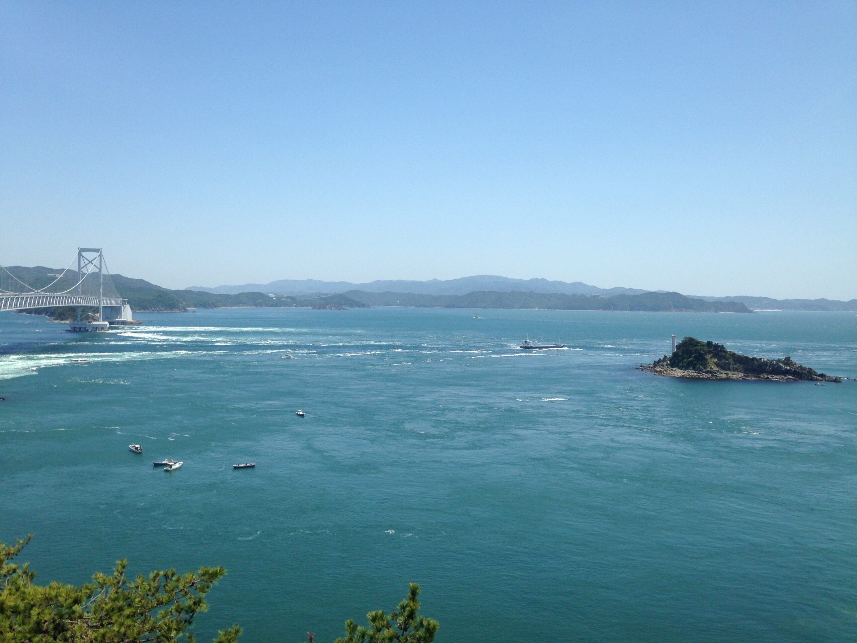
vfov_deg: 42.9
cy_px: 322
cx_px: 428
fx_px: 817
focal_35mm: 33
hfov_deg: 55.4
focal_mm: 4.12
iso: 50
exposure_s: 1/2008
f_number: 2.4
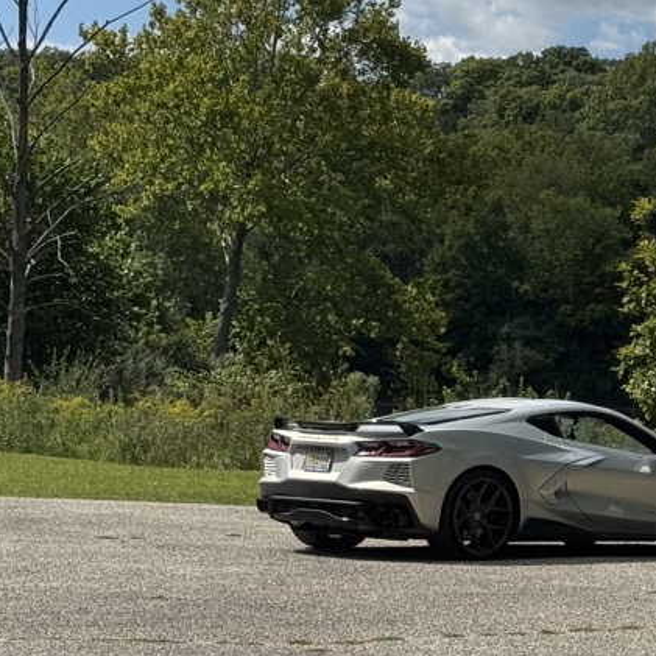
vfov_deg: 13.5
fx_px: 2766
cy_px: 310
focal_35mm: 129
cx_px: 767
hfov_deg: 13.2
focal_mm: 6.76
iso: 64
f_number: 1.78
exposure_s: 1/6410
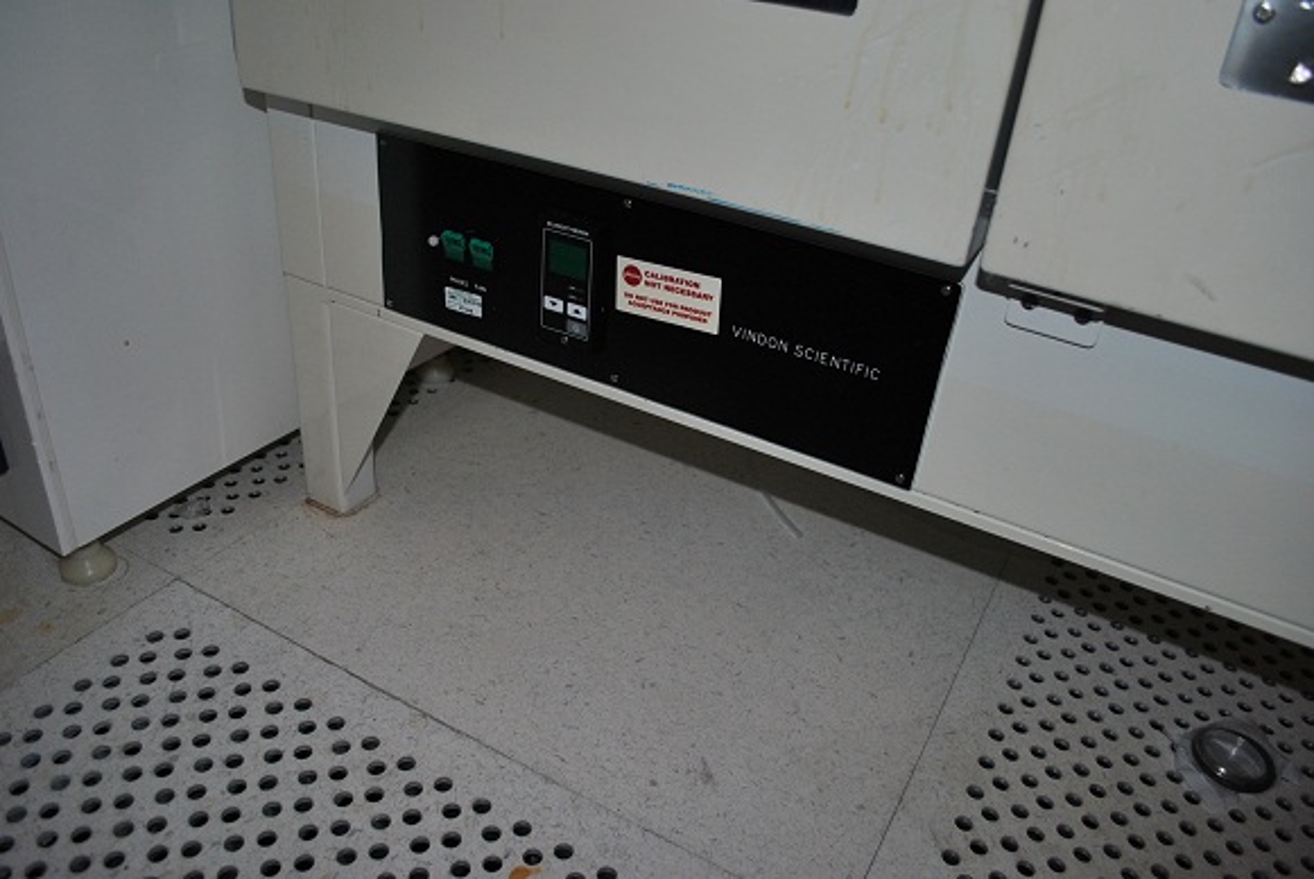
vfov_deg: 48.1
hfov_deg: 67.3
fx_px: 987
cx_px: 657
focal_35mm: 27
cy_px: 440
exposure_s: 1/60
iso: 200
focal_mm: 18
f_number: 3.5
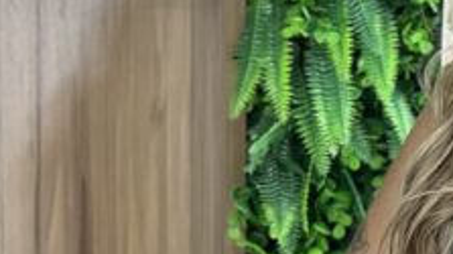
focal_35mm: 351
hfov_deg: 6.1
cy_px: 424
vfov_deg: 3.4
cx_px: 640
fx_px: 4213
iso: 160
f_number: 2.8
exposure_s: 1/120
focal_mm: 9
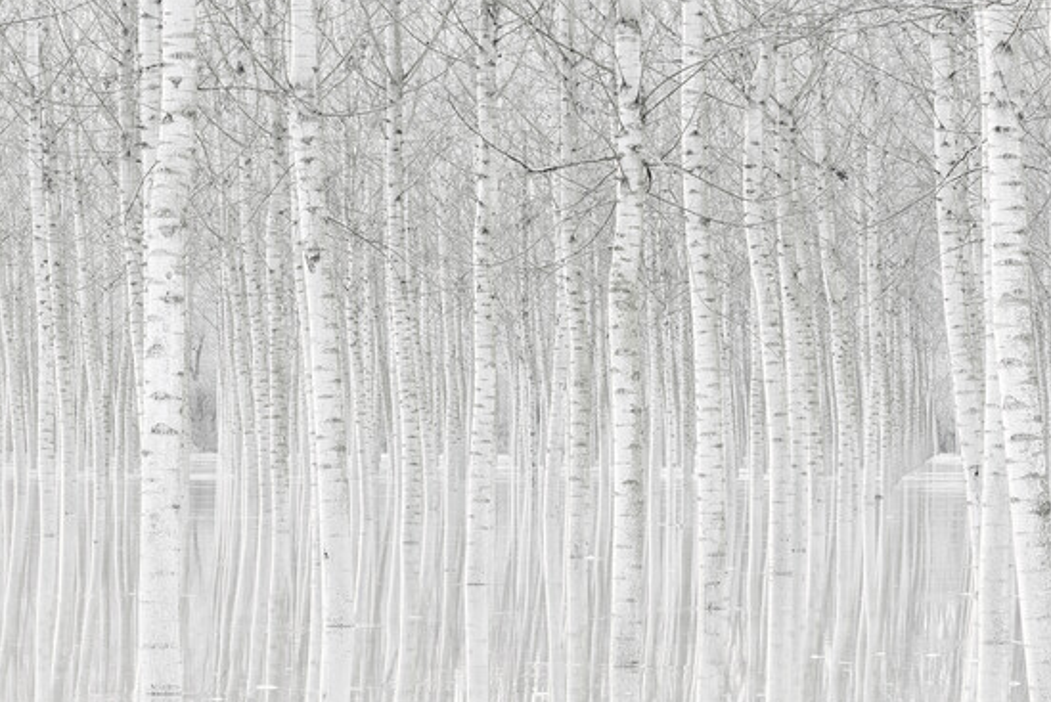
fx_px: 4792
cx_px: 456
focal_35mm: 164
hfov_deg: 12.5
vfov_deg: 8.4
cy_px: 439
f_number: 14
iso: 200
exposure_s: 1/4
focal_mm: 120
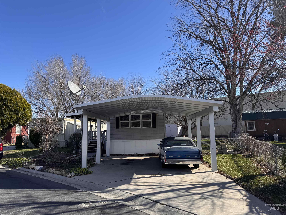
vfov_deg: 56.8
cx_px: 143
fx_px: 198
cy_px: 108
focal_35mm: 24
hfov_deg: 71.6
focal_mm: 6.76
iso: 80
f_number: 1.78
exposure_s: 1/2710
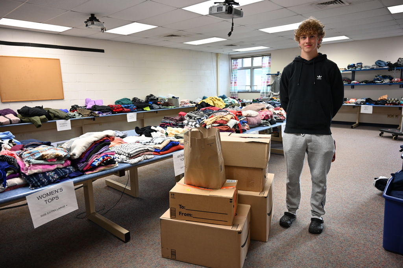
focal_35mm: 24
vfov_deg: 53.1
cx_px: 202
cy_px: 134
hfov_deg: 73.8
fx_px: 268
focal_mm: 24
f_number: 4
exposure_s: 1/125
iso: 1800
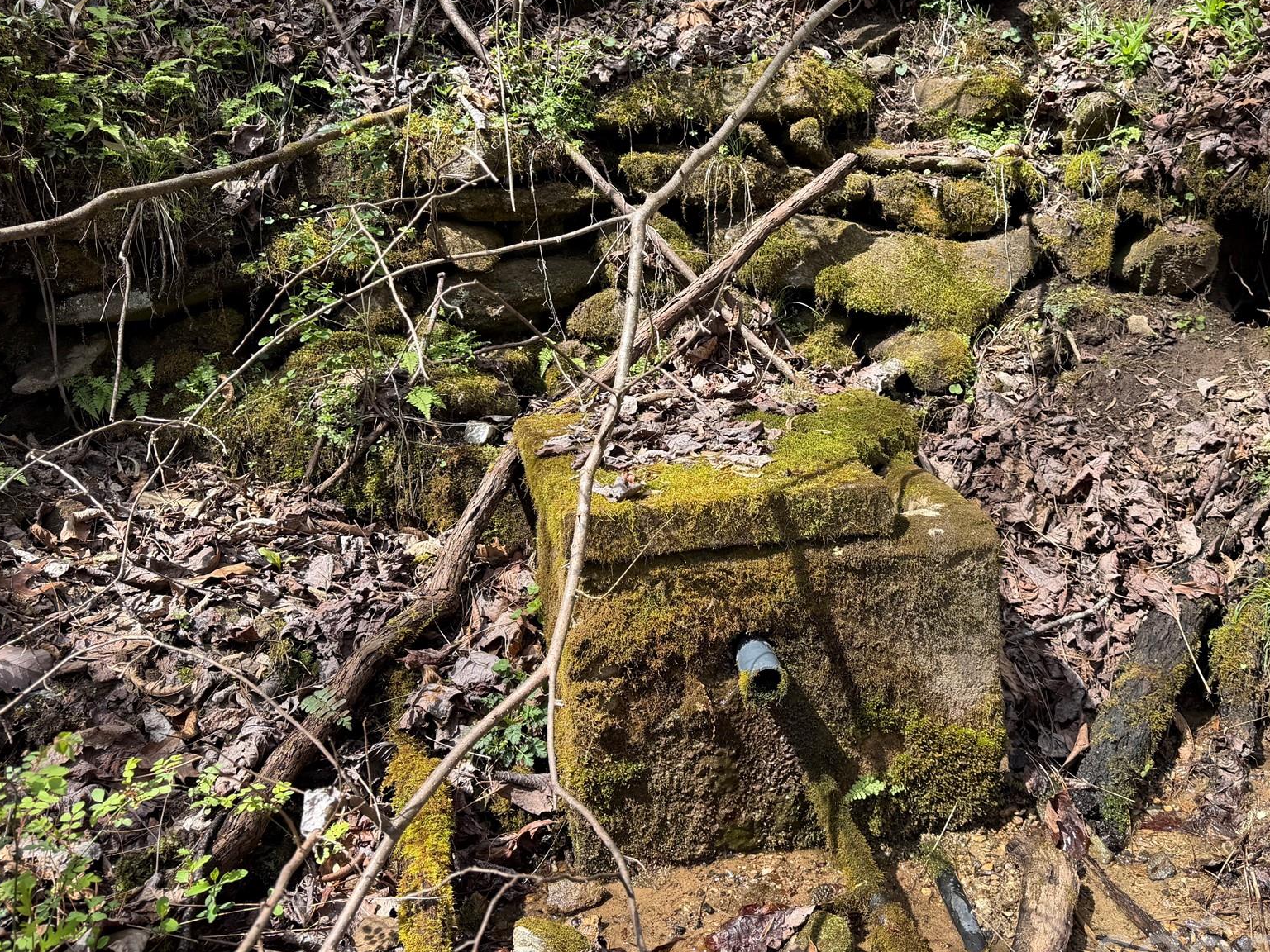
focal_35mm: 32
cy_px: 384
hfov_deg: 56.5
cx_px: 746
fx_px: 1174
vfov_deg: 44.0
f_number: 1.78
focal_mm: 6.76
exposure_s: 1/943
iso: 80
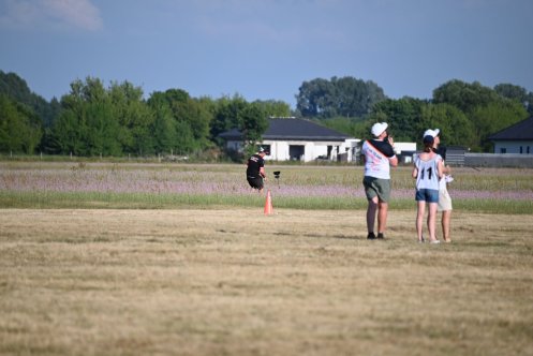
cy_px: 178
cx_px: 266
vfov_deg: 3.4
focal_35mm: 400
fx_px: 5925
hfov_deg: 5.2
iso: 640
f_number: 7.1
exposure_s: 1/3200
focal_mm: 400
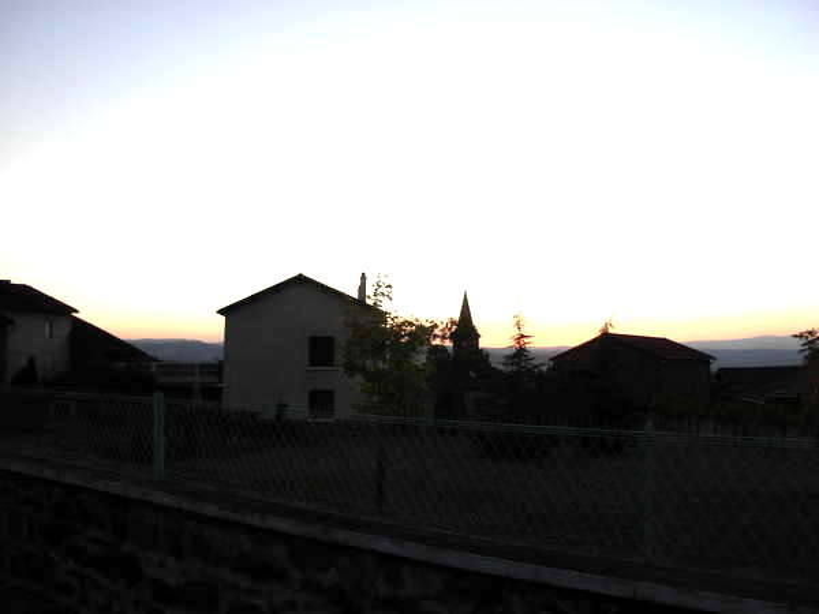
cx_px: 410
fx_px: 899
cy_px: 307
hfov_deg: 49.0
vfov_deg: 37.7
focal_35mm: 38
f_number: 2.9
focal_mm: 6.3
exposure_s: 1/186
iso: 79
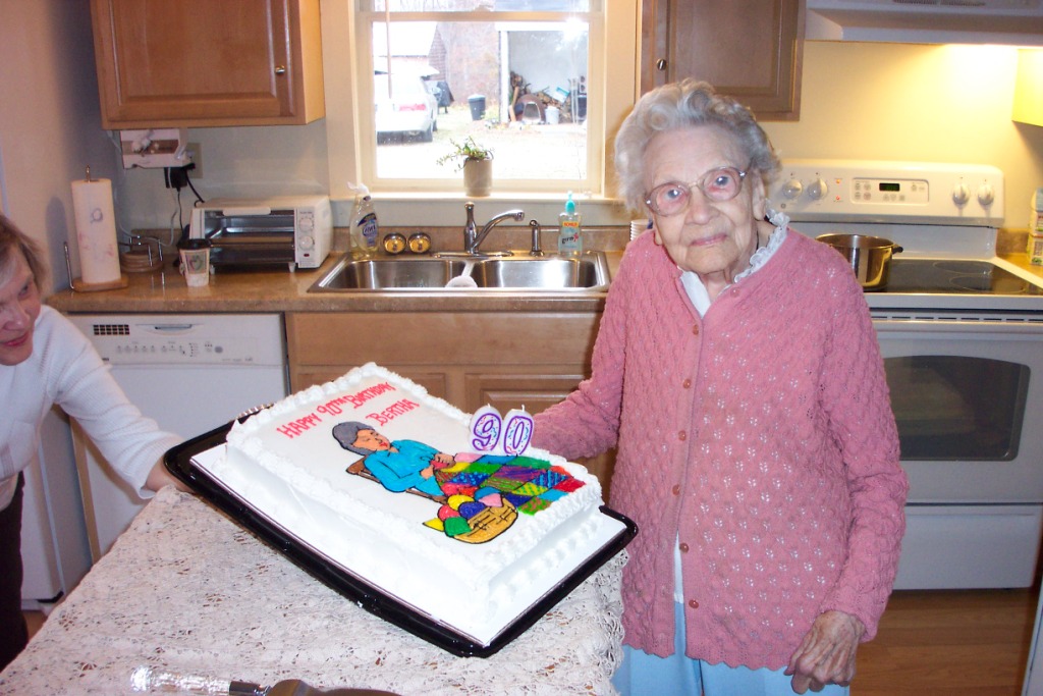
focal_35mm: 35
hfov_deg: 54.4
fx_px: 1014
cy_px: 348
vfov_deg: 37.9
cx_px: 522
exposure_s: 1/30
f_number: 2.8
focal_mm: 7.5
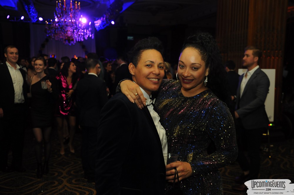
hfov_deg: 51.3
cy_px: 98
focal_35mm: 38
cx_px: 147
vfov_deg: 35.4
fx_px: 306
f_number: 5.6
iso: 800
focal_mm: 25
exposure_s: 1/60
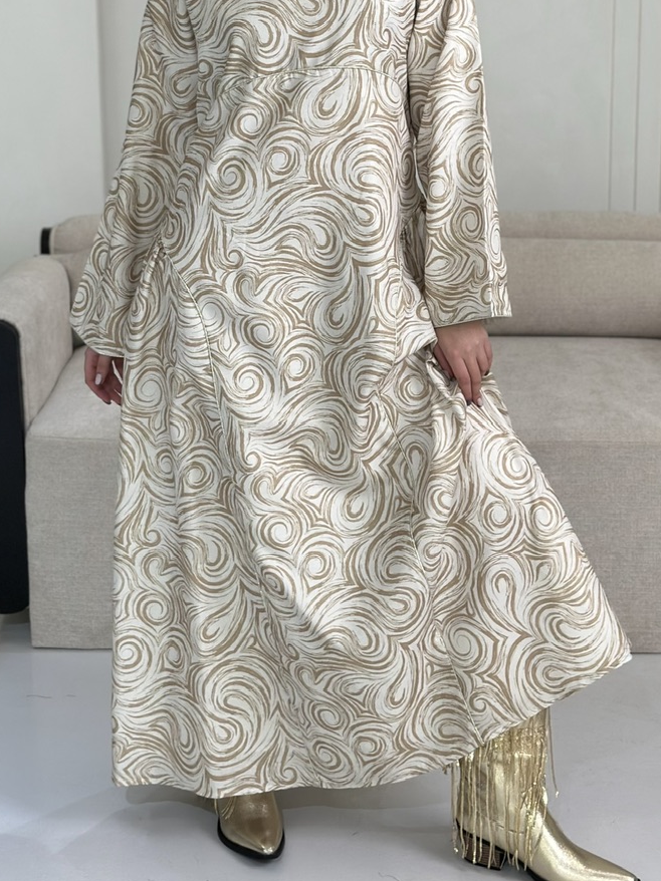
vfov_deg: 27.6
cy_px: 269
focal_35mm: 70
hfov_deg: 21.0
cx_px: 363
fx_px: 1783
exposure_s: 1/334
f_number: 1.78
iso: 80
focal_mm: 6.86
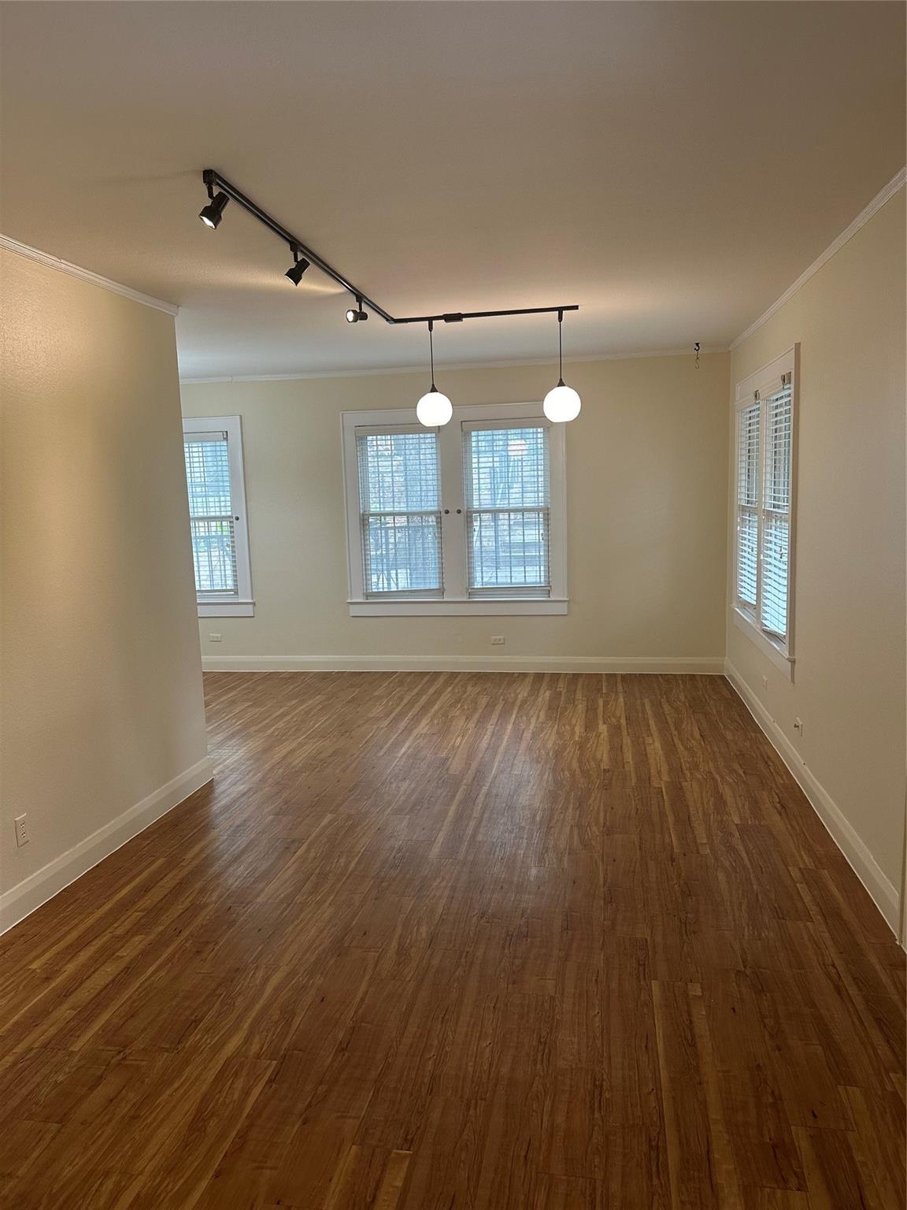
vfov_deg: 71.6
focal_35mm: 24
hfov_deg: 56.8
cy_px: 605
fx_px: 838
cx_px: 454
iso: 160
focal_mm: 6.86
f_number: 1.78
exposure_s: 1/60
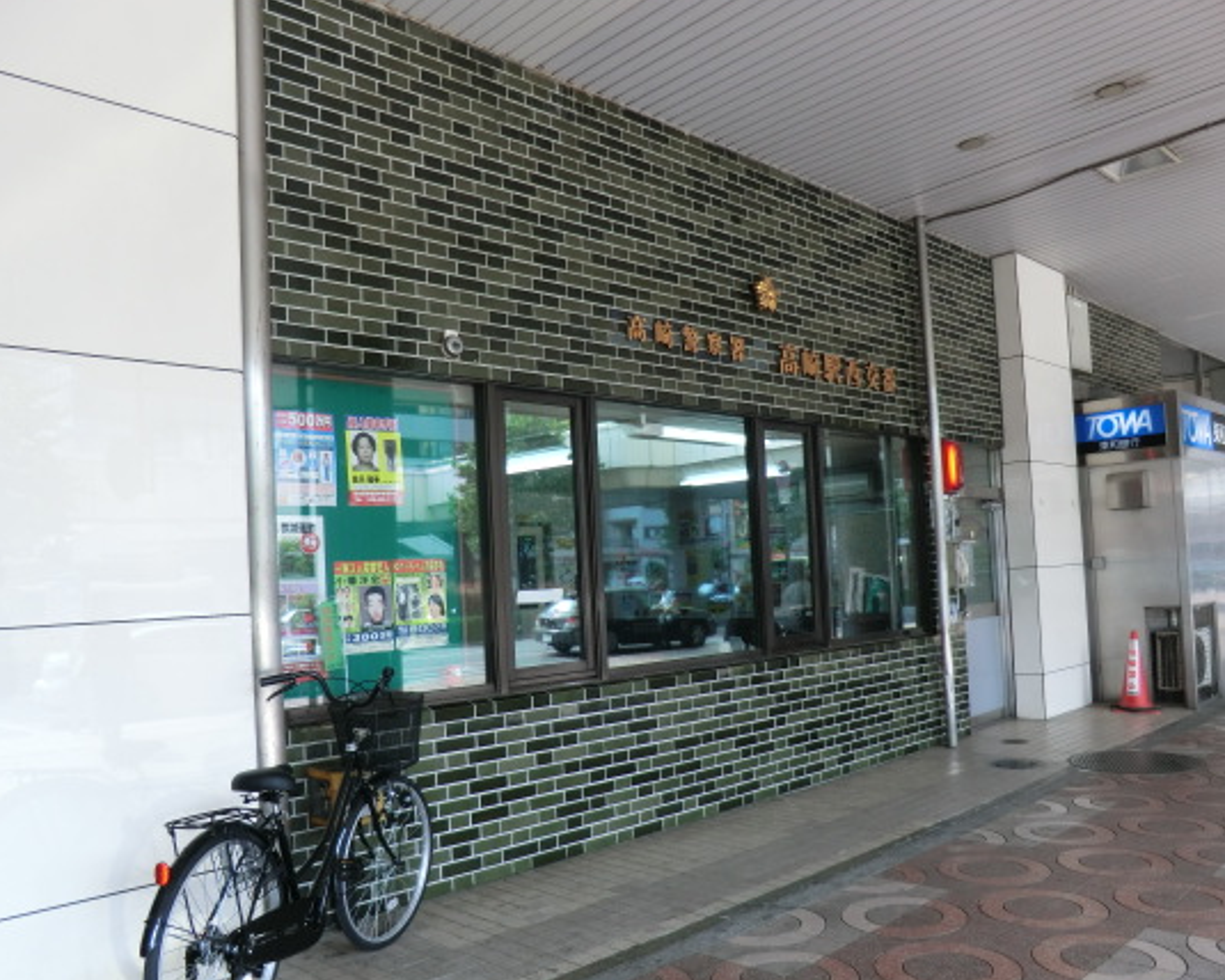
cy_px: 534
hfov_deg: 62.2
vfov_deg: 51.5
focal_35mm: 28
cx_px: 648
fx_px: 1015
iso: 80
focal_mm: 4.3
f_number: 3.2
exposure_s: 1/80
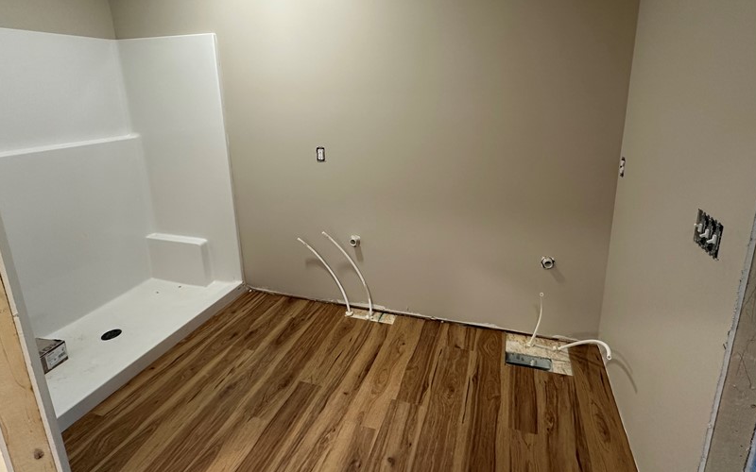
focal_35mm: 19
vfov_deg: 61.4
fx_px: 391
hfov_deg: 88.0
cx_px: 391
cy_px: 179
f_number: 2.2
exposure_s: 1/60
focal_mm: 2.22
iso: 200
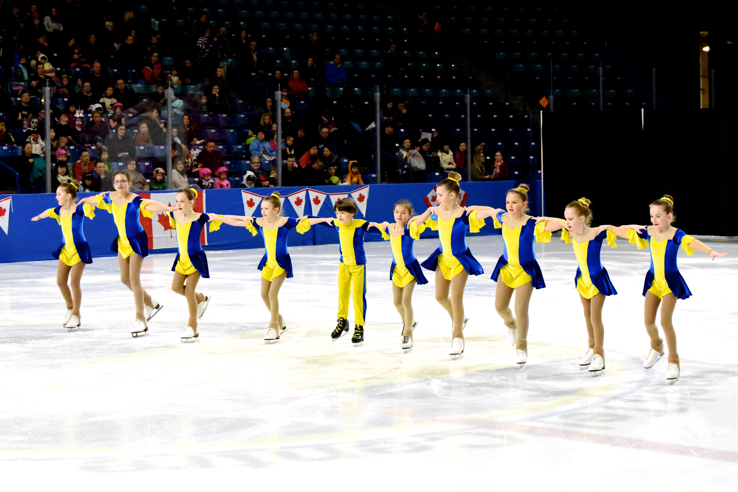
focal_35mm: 80
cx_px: 369
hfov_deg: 25.4
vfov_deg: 17.1
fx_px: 1640
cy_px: 246
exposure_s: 1/200
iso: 12800
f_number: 9
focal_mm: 80
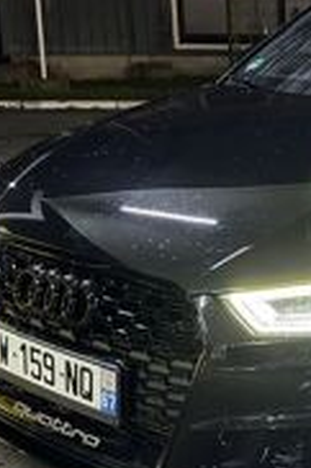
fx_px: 857
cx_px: 378
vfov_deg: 30.5
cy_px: 229
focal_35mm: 66
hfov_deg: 19.3
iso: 1600
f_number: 1.78
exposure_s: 1/29
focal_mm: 6.76
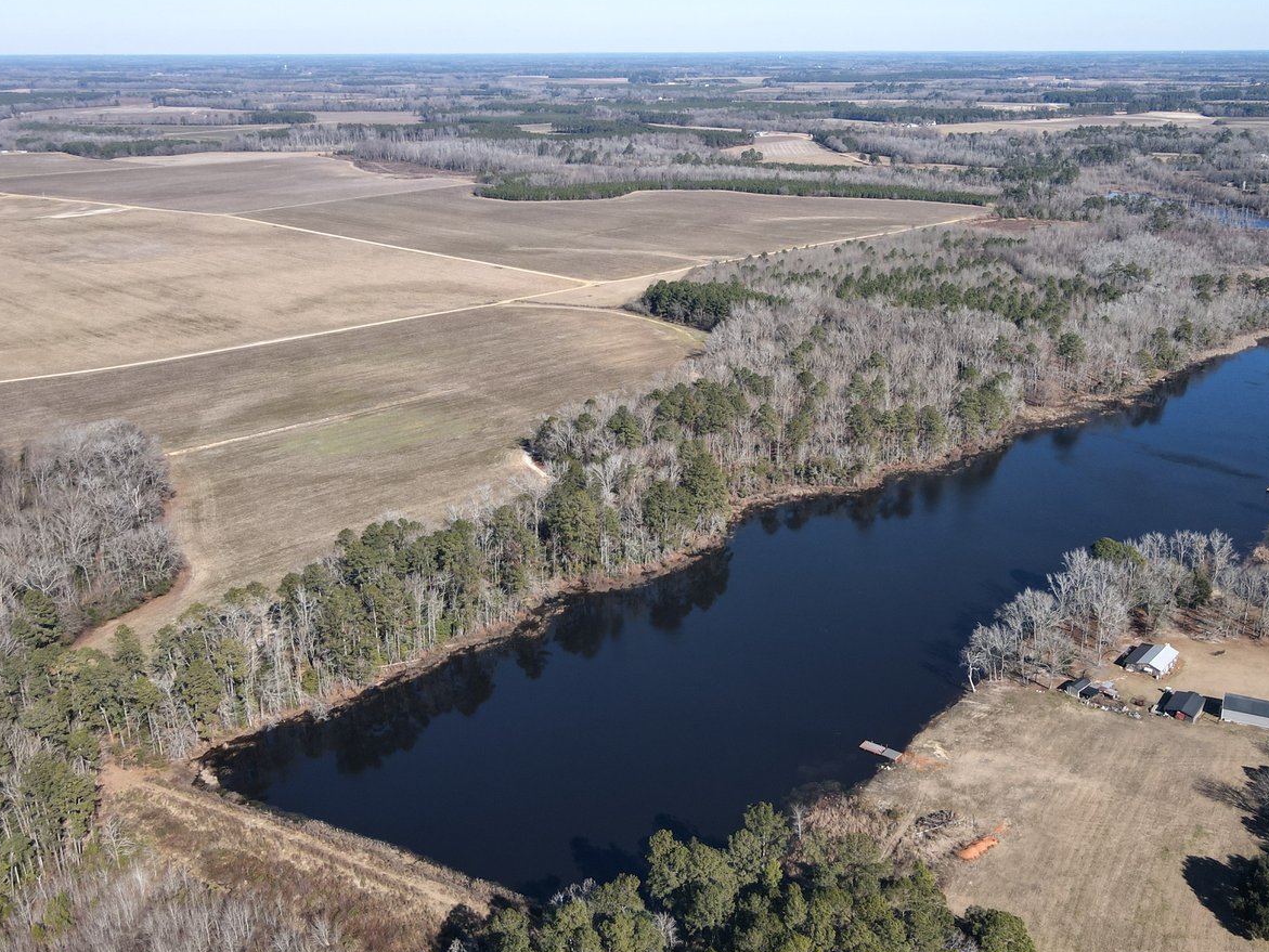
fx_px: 1137
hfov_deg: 57.7
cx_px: 785
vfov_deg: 45.4
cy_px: 434
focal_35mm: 31
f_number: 2.8
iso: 100
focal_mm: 4.5
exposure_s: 1/500
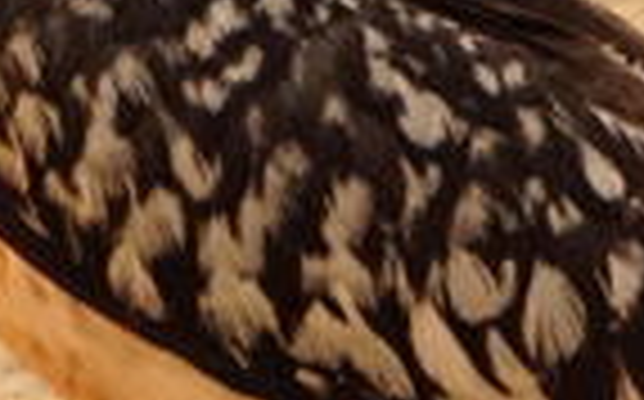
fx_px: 26857
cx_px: 410
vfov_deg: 0.9
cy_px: 180
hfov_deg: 1.4
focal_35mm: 1532
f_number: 5.6
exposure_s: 1/250
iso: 1250
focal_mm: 140
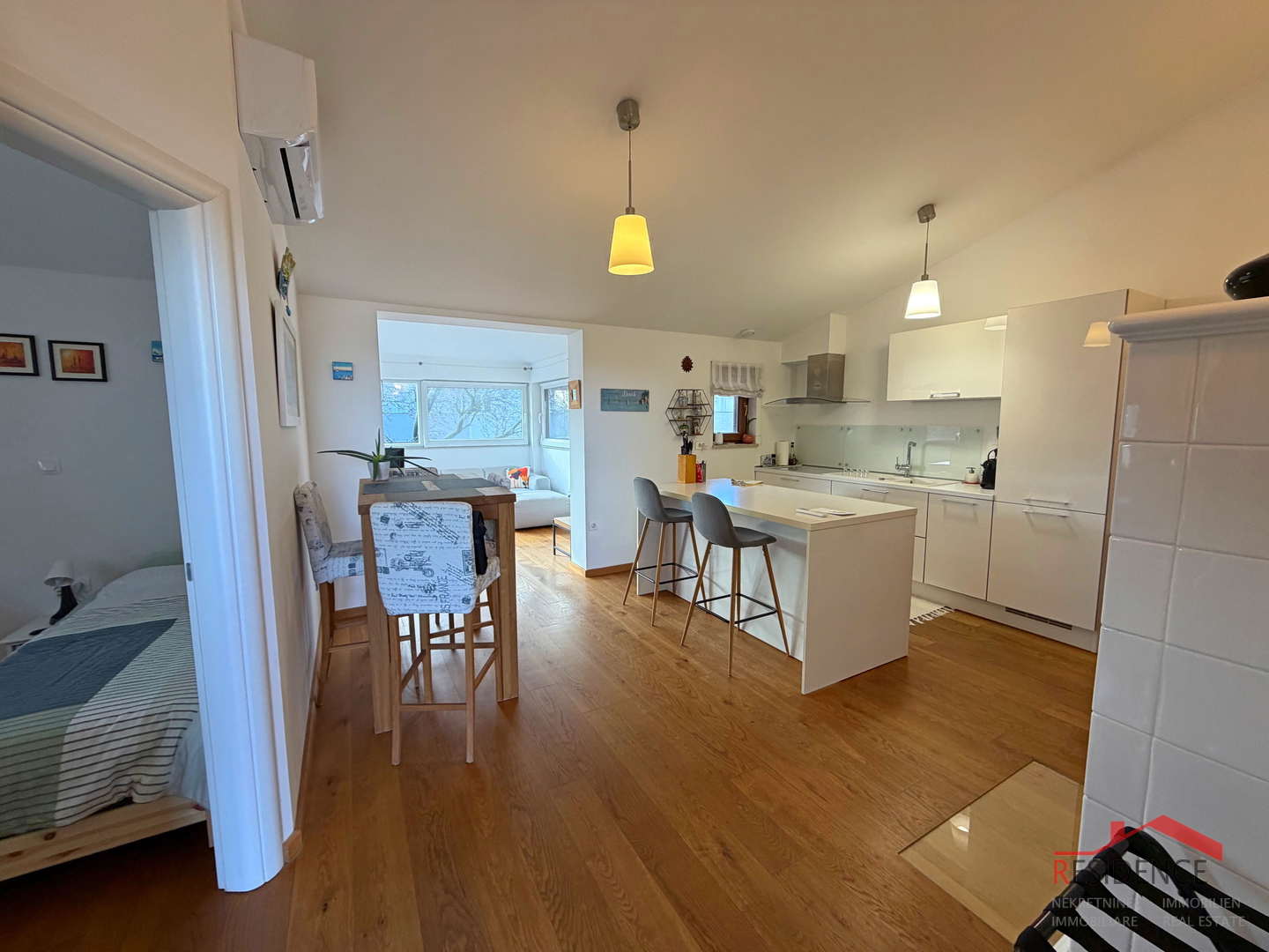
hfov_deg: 102.1
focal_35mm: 14
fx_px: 513
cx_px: 634
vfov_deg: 85.7
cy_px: 476
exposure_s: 1/100
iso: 200
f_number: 2.2
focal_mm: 2.22
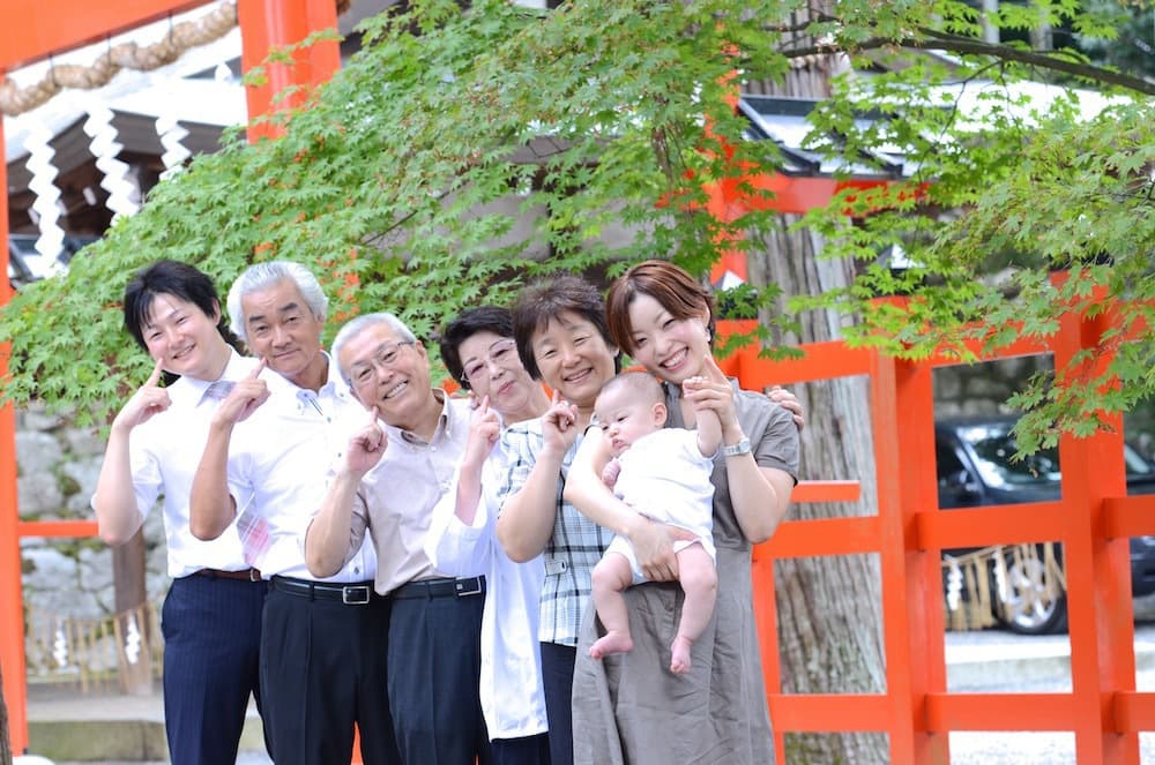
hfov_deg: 14.9
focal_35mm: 138
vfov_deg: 9.9
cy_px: 382
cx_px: 578
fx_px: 4420
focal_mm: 92
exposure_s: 1/320
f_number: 5
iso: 1000
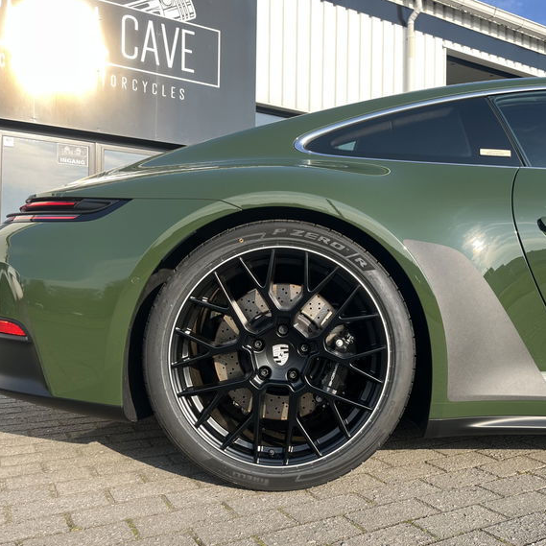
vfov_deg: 52.5
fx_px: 553
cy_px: 275
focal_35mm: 31
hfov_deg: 52.3
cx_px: 320
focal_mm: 5.1
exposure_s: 1/727
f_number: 1.6
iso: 50
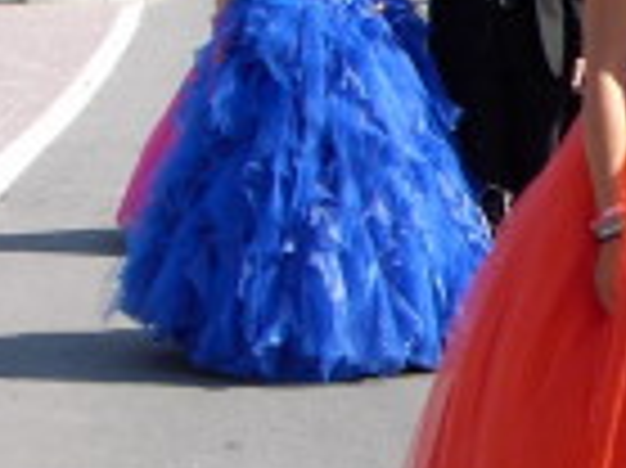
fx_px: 3054
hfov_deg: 11.2
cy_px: 225
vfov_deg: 8.8
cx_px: 955
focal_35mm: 169
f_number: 4.5
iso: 70
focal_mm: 7.5
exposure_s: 1/200
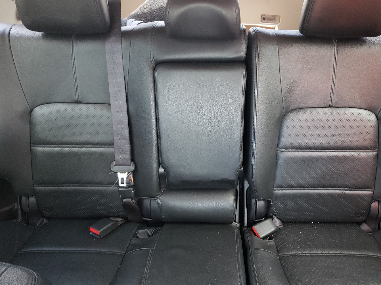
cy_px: 131
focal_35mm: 31
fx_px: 341
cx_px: 221
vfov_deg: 45.4
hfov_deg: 58.1
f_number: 1.5
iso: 142
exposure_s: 1/60.2
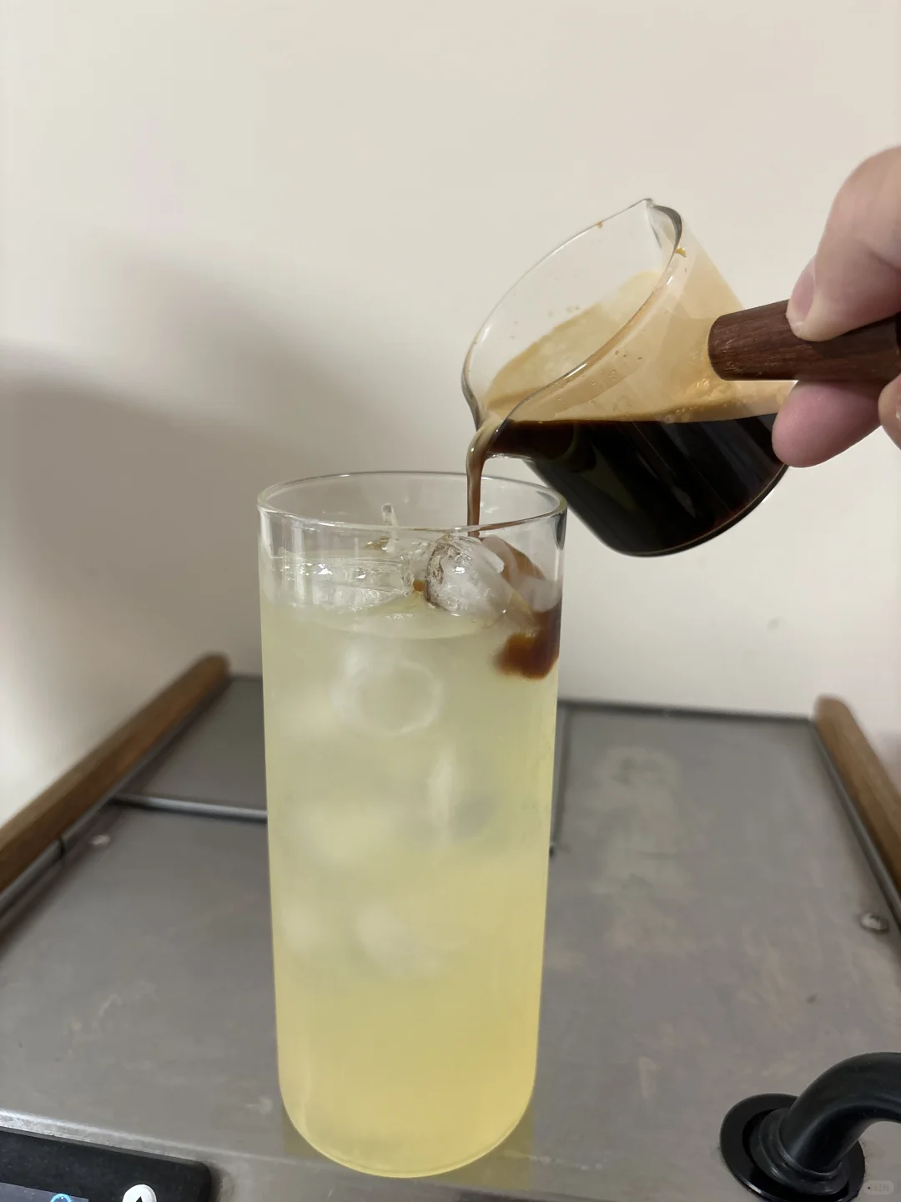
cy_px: 601
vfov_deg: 67.3
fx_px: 902
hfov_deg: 53.1
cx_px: 450
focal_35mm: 26
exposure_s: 1/50
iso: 200
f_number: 1.6
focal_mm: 5.96
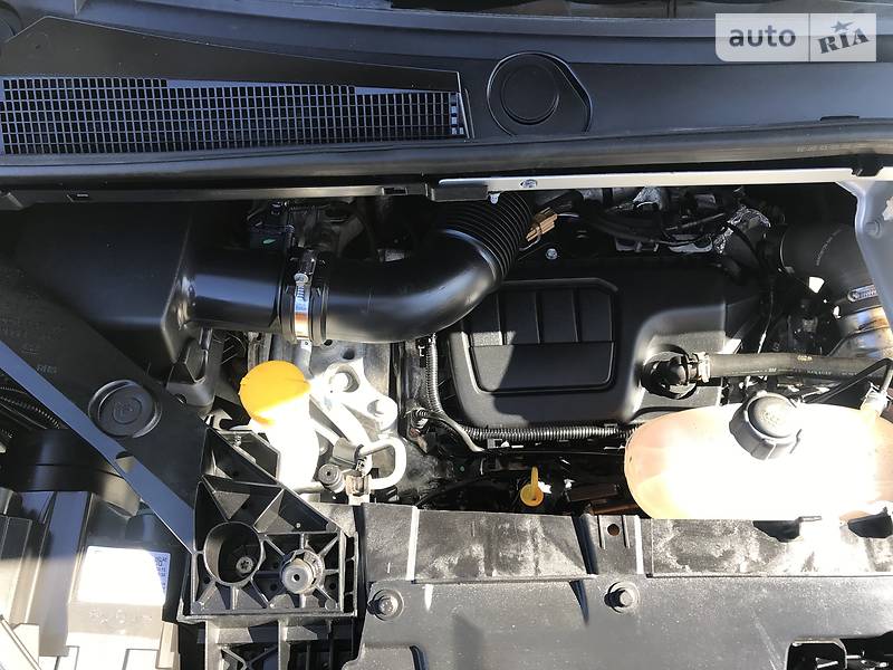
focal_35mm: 28
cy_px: 335
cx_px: 446
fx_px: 722
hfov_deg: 63.4
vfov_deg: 49.7
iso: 20
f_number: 1.8
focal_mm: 4
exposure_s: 1/127
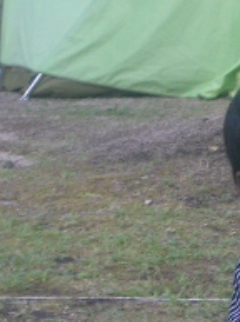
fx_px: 1911
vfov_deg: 9.6
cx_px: 288
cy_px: 232
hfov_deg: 7.1
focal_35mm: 206
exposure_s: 1/100
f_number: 3.5
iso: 50
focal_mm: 10.2
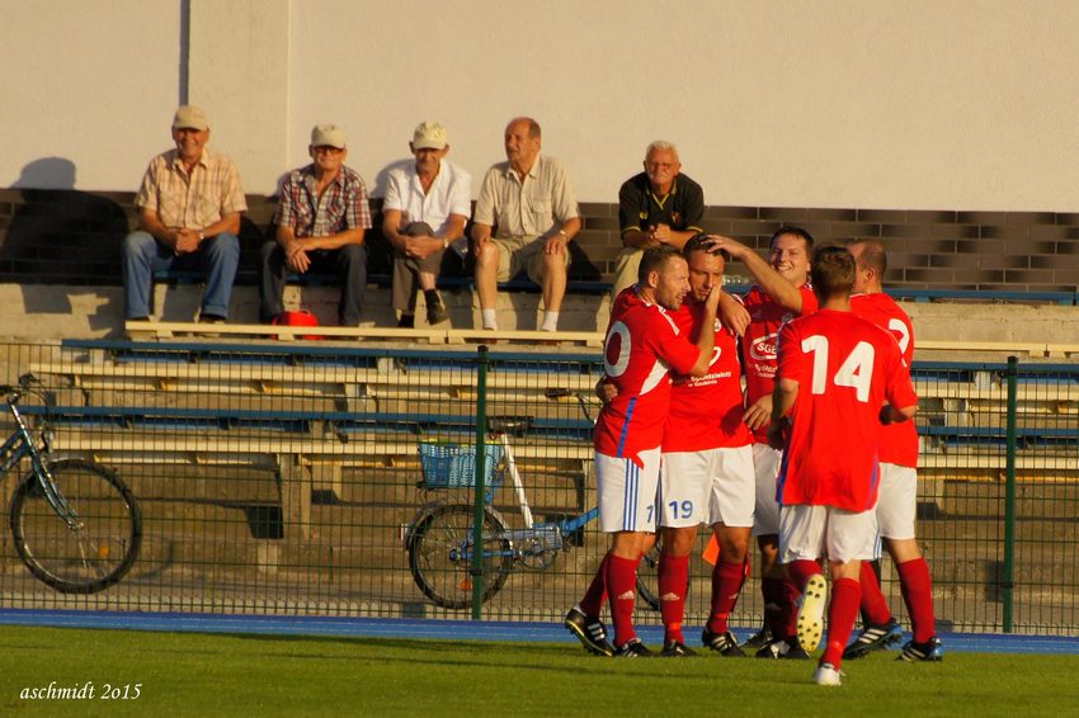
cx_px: 540
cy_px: 359
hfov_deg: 4.6
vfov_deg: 3.1
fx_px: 13482
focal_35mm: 450
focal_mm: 300
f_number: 5.6
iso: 320
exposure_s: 1/2500
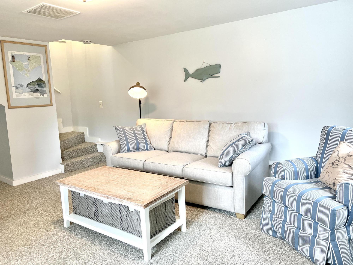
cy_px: 132
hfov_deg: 67.3
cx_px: 176
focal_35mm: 26
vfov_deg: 53.1
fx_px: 265
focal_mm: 5.7
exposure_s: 1/120
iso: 100
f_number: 1.5
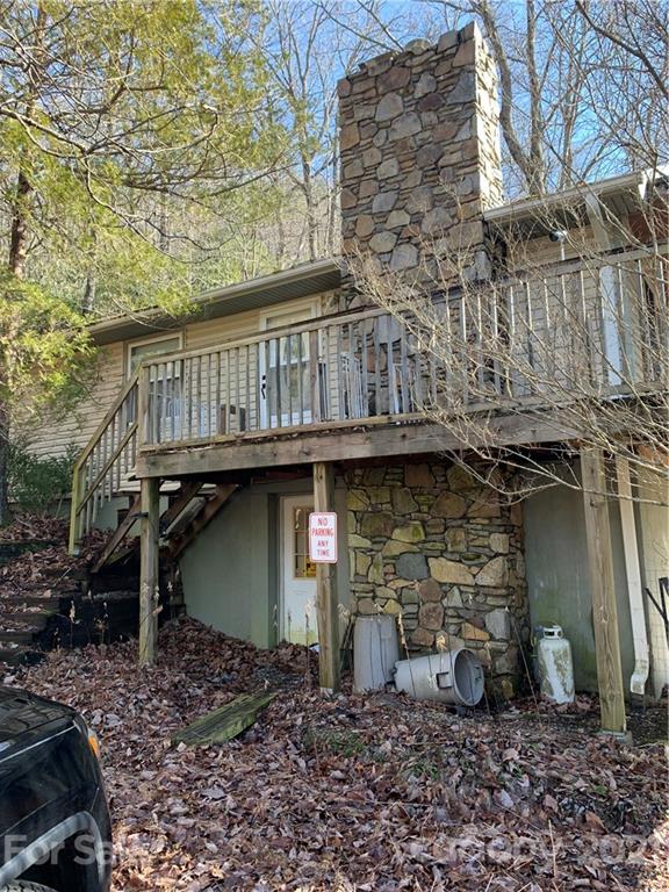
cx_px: 334
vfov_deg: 67.3
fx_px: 670
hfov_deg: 53.1
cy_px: 446
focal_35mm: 26
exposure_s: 1/122
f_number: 1.8
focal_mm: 4.25
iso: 25
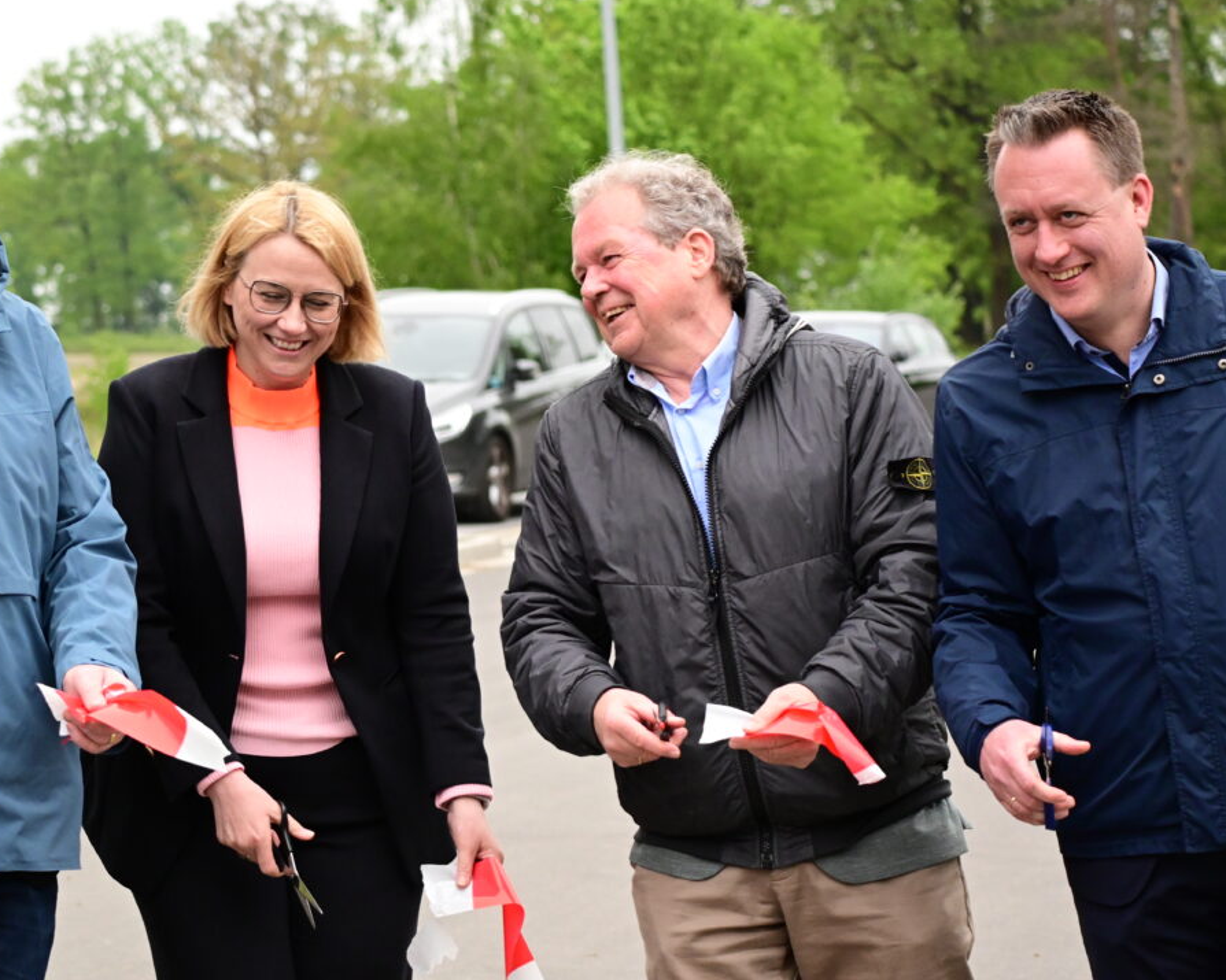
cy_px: 517
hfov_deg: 14.9
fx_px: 4680
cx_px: 431
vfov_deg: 12.0
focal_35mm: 129
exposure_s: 1/1250
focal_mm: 70
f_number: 4.5
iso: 2500
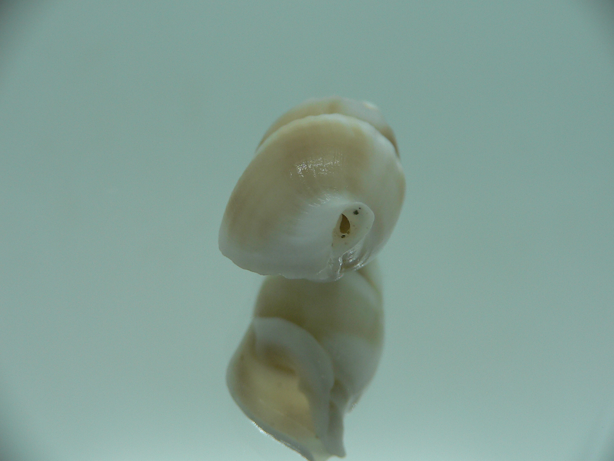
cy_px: 230
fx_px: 621
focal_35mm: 35
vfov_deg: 40.7
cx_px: 307
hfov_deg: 52.6
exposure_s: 1/80
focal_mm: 4.6
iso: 80
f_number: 2.8
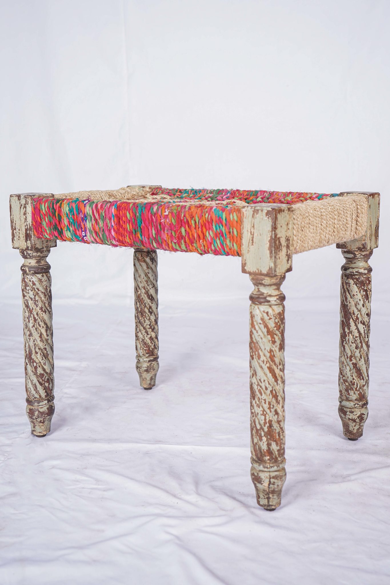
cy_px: 292
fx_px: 601
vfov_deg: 51.9
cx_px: 195
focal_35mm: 37
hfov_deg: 35.9
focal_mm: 37
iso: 100
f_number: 4.5
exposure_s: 1/6
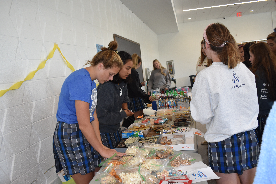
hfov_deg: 57.2
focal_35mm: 33
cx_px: 138
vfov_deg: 40.0
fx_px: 253
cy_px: 92
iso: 800
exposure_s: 1/125
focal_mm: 22
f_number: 5.6
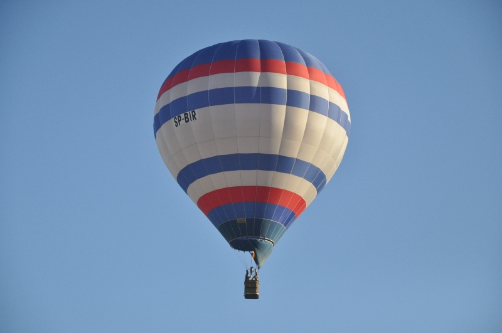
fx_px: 1775
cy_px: 166
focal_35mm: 128
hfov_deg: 16.1
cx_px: 251
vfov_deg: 10.7
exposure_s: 1/2500
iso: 800
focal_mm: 85
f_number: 5.6
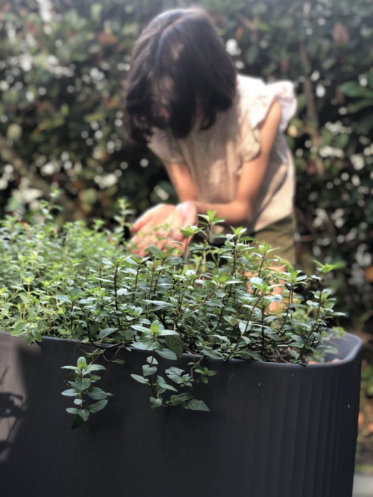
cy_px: 253
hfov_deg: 27.5
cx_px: 183
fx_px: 762
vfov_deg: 36.2
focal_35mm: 53
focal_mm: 6
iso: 32
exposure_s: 1/60
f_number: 2.4
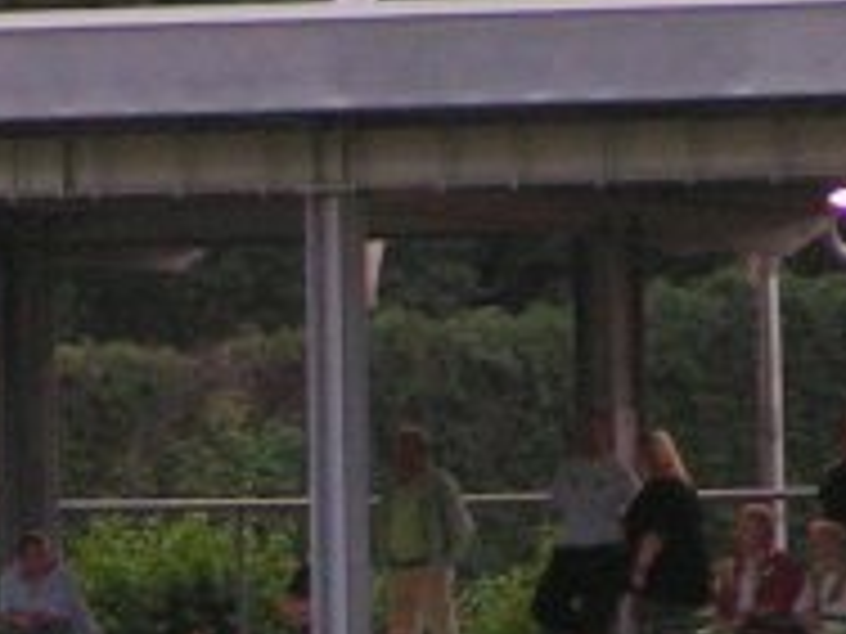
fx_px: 21385
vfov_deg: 1.7
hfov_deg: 2.3
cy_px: 809
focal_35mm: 875
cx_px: -274
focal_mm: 31.5
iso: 200
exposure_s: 1/200
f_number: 3.5
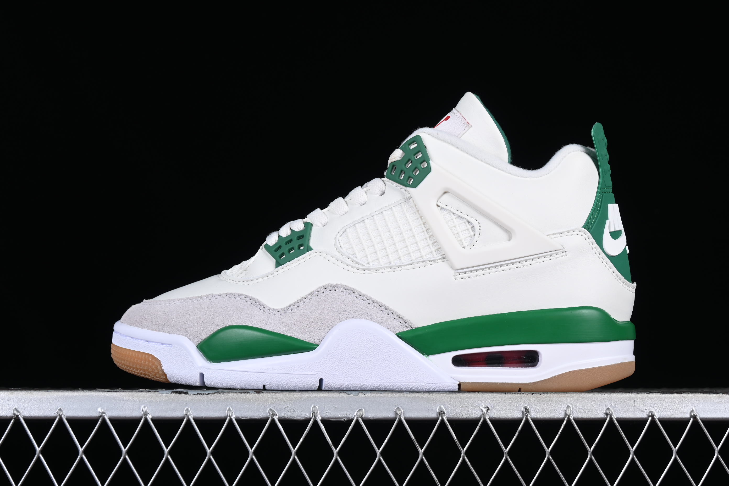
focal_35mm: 75
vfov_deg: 18.2
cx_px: 364
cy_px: 243
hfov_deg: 27.0
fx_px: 1519
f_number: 8
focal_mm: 50
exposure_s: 1/125
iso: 160
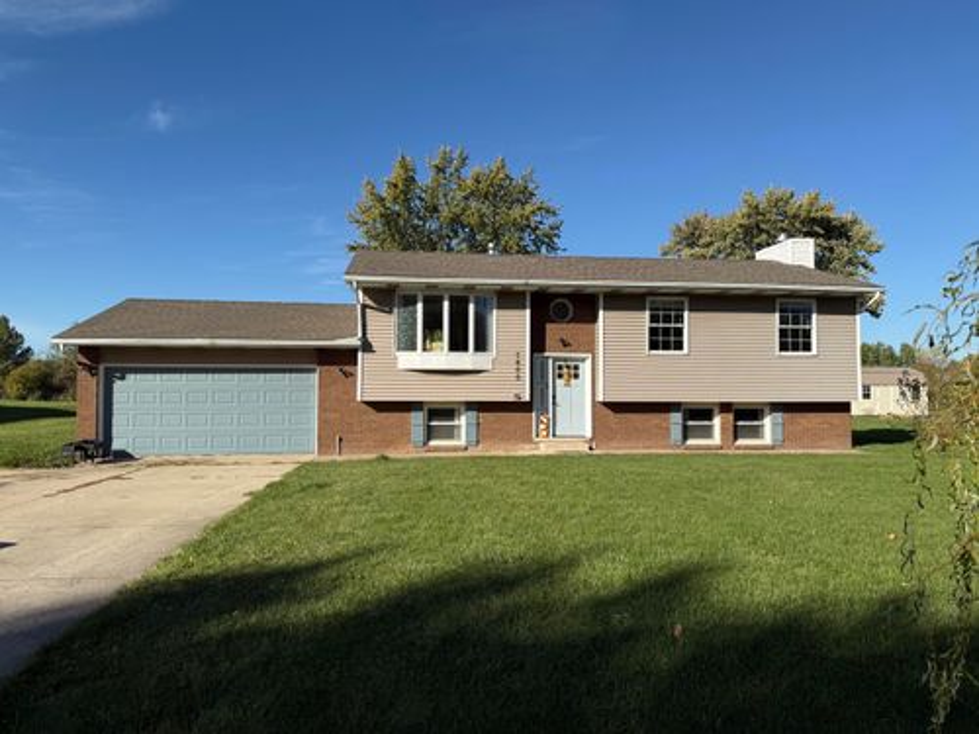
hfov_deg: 71.6
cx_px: 490
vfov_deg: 56.8
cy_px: 367
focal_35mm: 24
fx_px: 679
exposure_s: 1/4975
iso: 80
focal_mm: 6.76
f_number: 1.78
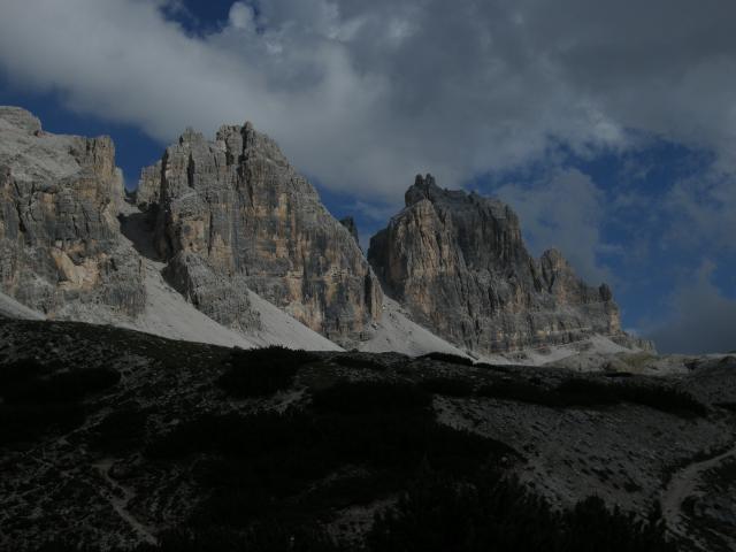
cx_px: 368
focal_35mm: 64
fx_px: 1361
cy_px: 276
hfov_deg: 30.3
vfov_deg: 22.9
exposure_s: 1/386
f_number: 10.8
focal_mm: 13.7
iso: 64
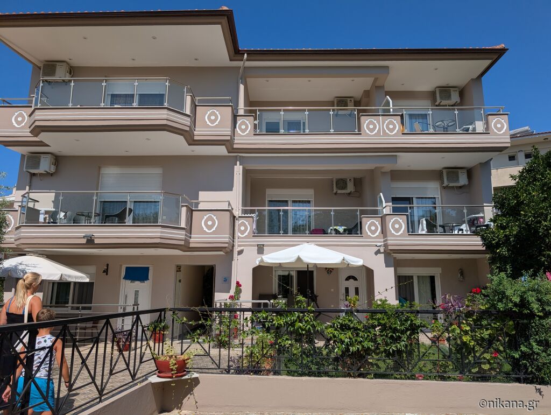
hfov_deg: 71.5
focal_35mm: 24
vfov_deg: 56.9
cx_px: 276
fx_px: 383
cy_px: 208
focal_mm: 6.9
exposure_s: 1/2564
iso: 22
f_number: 1.68
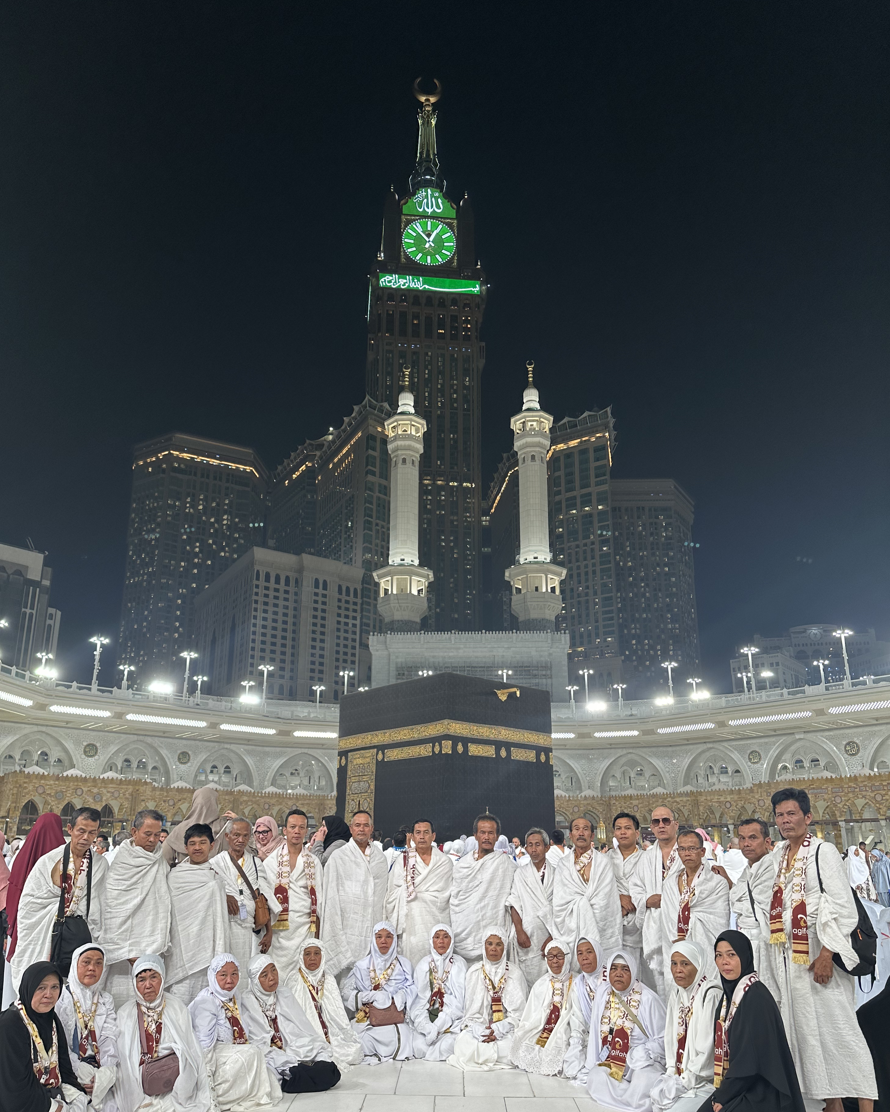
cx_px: 428
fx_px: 856
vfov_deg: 65.9
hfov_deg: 54.9
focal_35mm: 26
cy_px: 613
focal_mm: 6.86
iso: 64
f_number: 1.78
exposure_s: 1/126
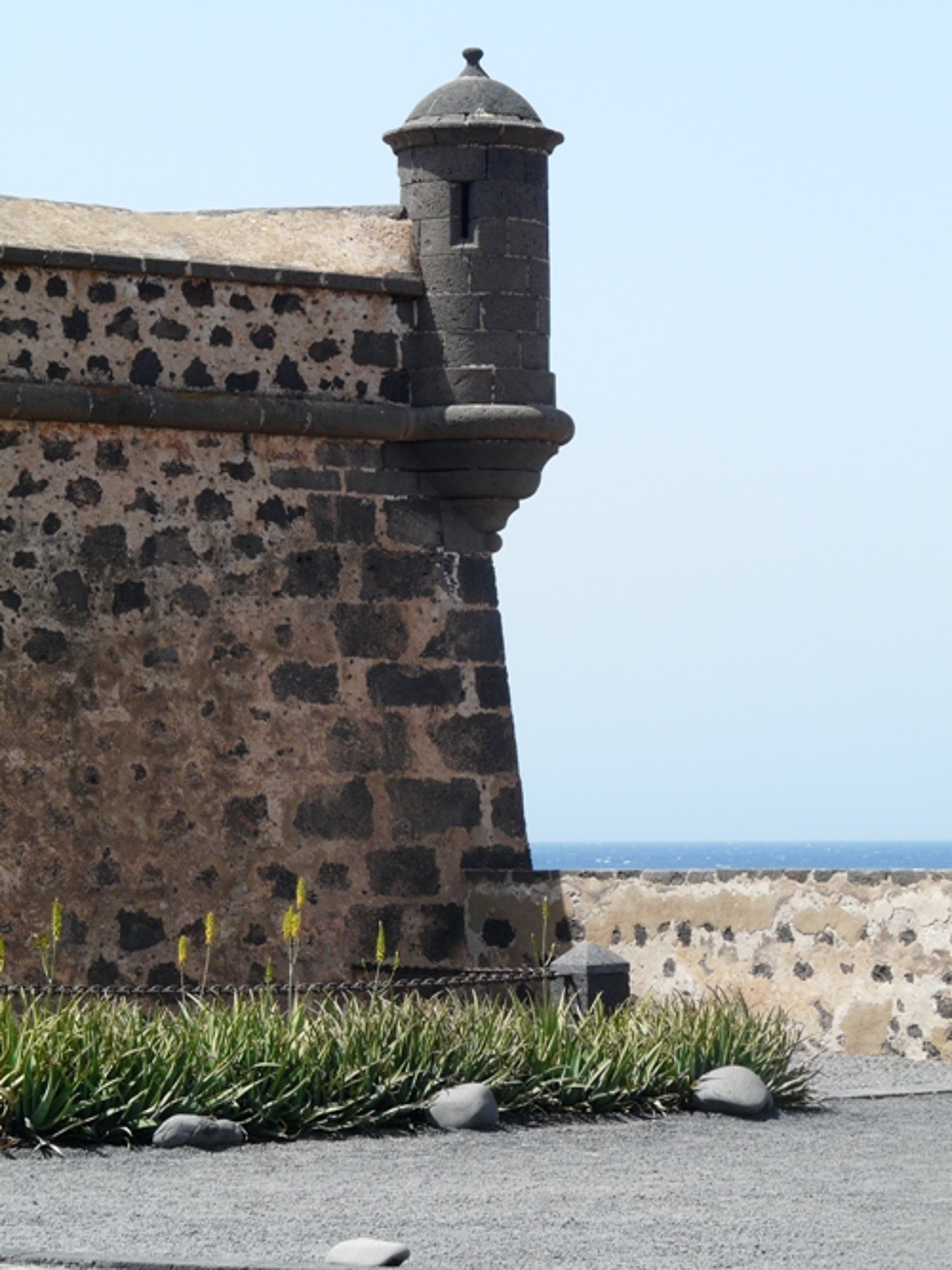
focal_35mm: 129
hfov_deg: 11.5
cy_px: 635
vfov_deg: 15.3
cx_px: 476
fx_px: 4732
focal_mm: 21.1
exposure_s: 1/320
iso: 100
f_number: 5.6
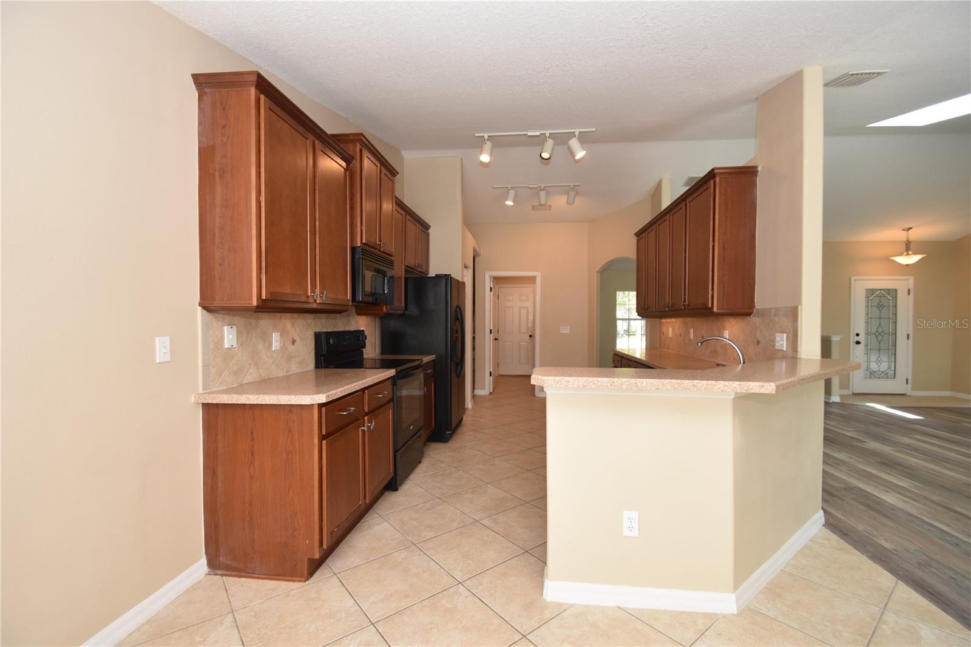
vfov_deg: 77.3
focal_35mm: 15
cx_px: 486
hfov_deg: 100.4
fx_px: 404
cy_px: 324
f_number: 4
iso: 220
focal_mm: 10
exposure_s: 1/60
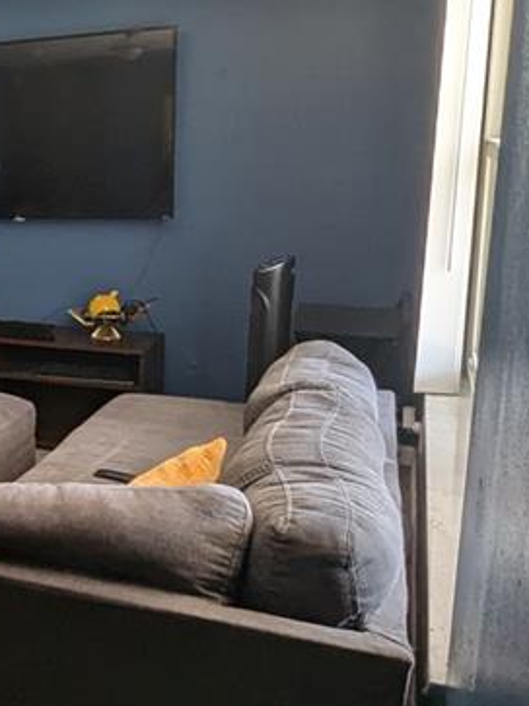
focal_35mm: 43
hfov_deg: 28.3
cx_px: -139
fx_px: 877
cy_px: 315
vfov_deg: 43.8
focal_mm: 1.95
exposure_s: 1/35.5
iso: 53
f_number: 2.2
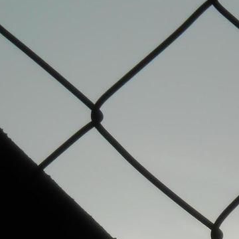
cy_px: 331
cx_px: 186
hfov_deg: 2.9
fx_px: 4781
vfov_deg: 2.9
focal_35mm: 612
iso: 80
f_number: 6.5
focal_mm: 27.6
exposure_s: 1/2000
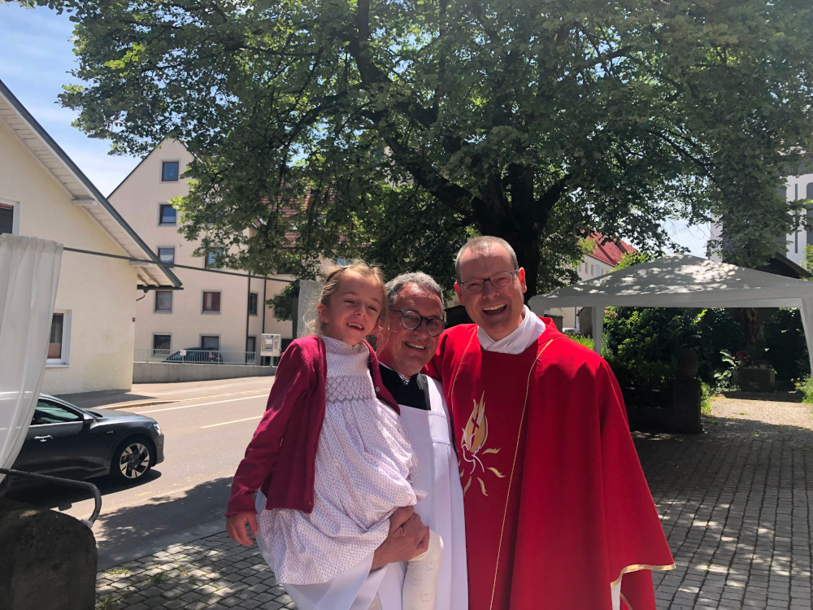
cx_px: 406
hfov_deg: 63.4
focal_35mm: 28
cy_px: 305
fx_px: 658
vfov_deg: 49.7
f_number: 1.8
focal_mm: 3.99
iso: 20
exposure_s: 1/813
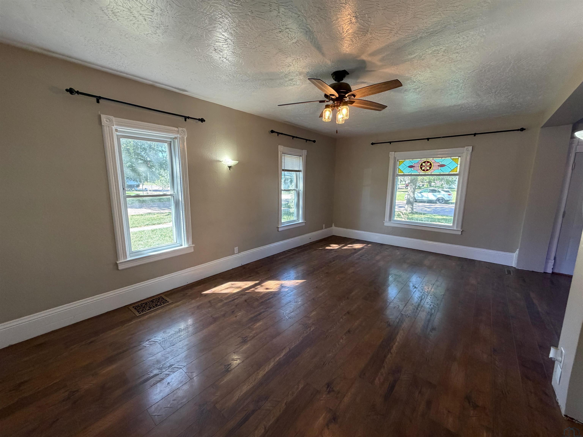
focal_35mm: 14
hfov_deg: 102.1
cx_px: 292
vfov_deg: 85.7
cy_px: 218
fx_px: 236
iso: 250
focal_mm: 2.22
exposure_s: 1/120
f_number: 2.2
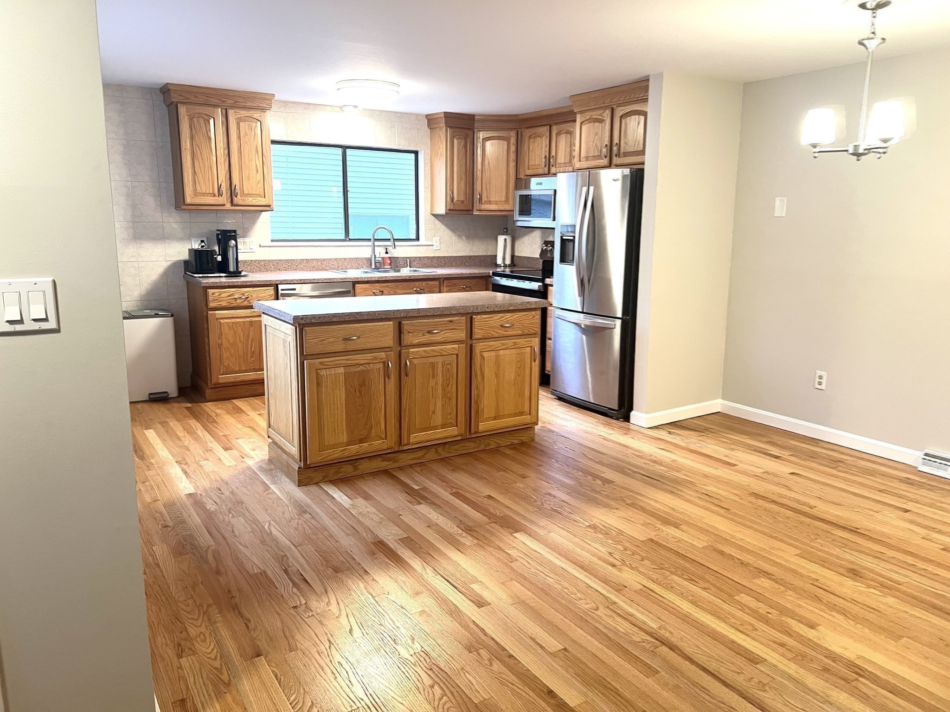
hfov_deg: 67.3
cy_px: 356
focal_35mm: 26
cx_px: 475
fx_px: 714
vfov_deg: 53.1
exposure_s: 1/60
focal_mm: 5.7
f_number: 1.5
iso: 125
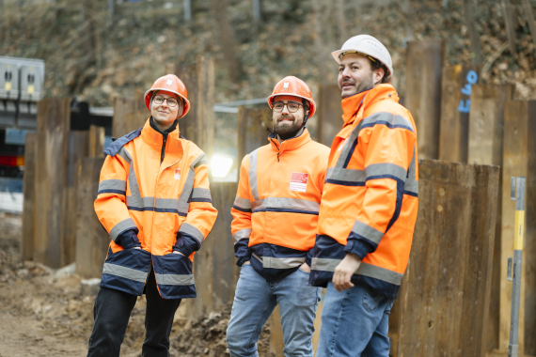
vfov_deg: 16.1
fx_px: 1265
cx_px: 268
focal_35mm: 85
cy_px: 178
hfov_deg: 23.9
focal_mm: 85
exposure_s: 1/200
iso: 320
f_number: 1.8
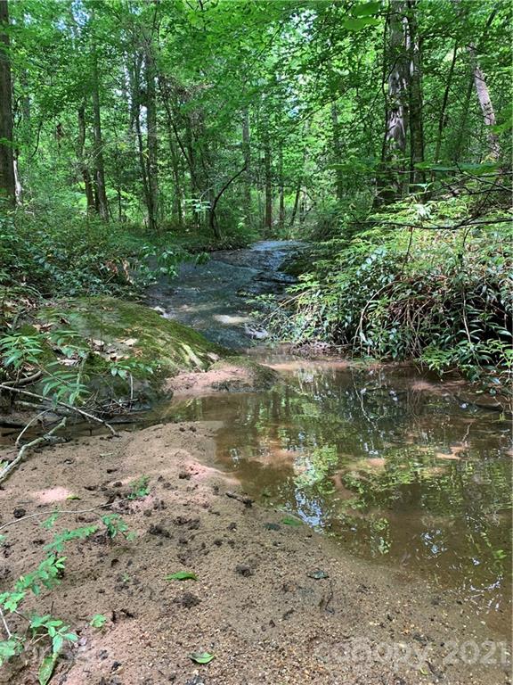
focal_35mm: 26
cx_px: 256
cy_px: 342
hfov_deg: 53.1
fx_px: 514
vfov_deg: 67.3
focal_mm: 4.25
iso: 100
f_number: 1.8
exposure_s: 1/105
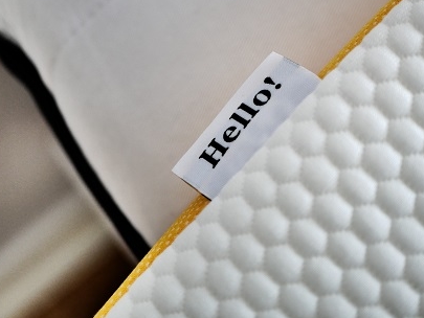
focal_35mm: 74
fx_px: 907
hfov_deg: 26.2
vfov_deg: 19.9
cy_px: 115
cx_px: 266
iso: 800
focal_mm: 25
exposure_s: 1/60
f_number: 1.7
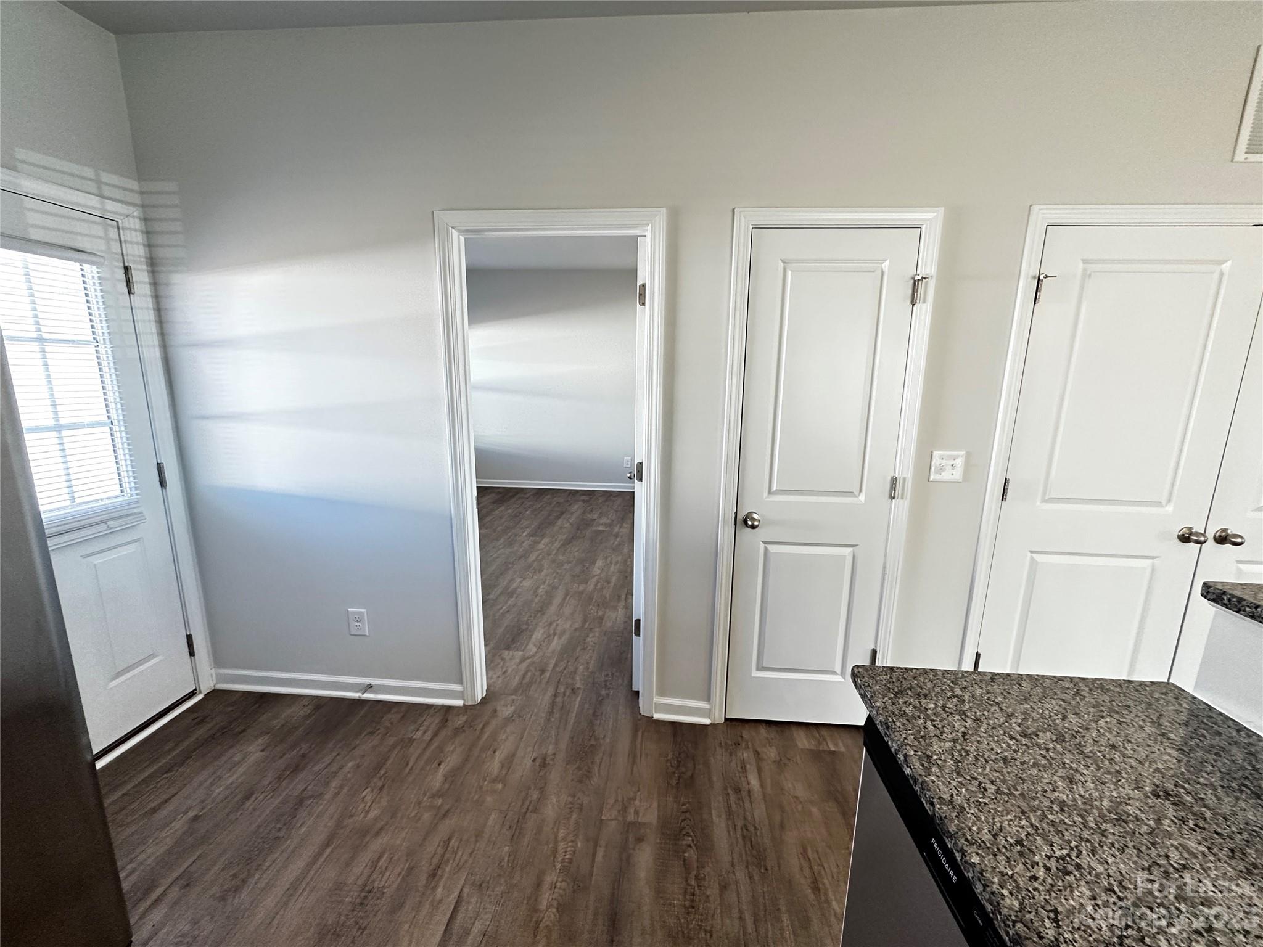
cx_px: 632
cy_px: 474
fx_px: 511
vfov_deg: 85.7
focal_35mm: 14
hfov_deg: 102.1
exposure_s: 1/120
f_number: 2.2
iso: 250
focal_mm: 2.22
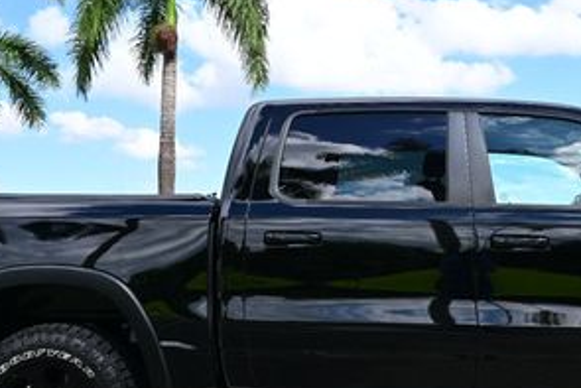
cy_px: 144
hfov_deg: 37.3
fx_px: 840
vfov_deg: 25.9
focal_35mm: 52
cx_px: 427
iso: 100
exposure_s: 1/200
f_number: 7.1
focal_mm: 16
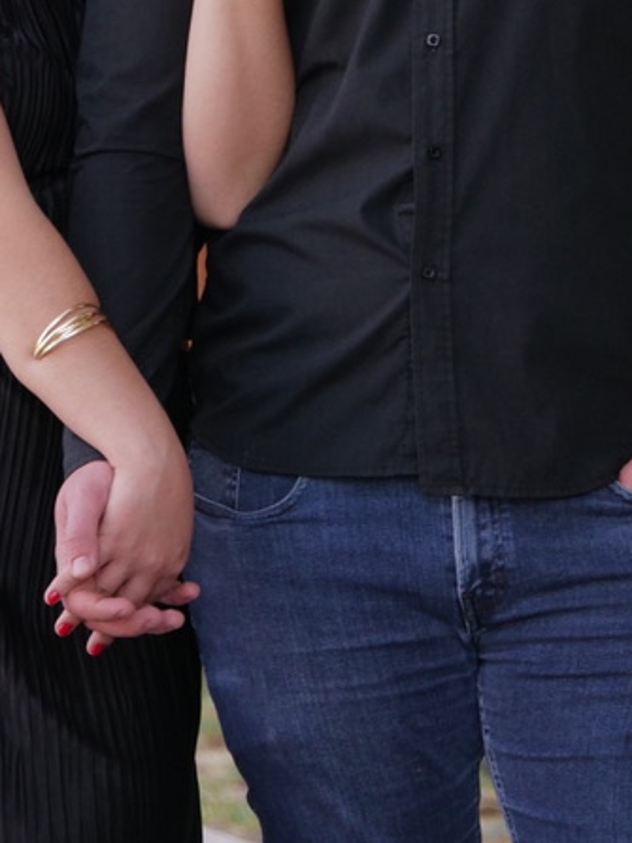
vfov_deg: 3.6
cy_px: 81
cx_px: 347
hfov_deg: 2.7
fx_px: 13517
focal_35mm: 555
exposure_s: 1/160
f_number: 5.6
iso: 640
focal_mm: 121
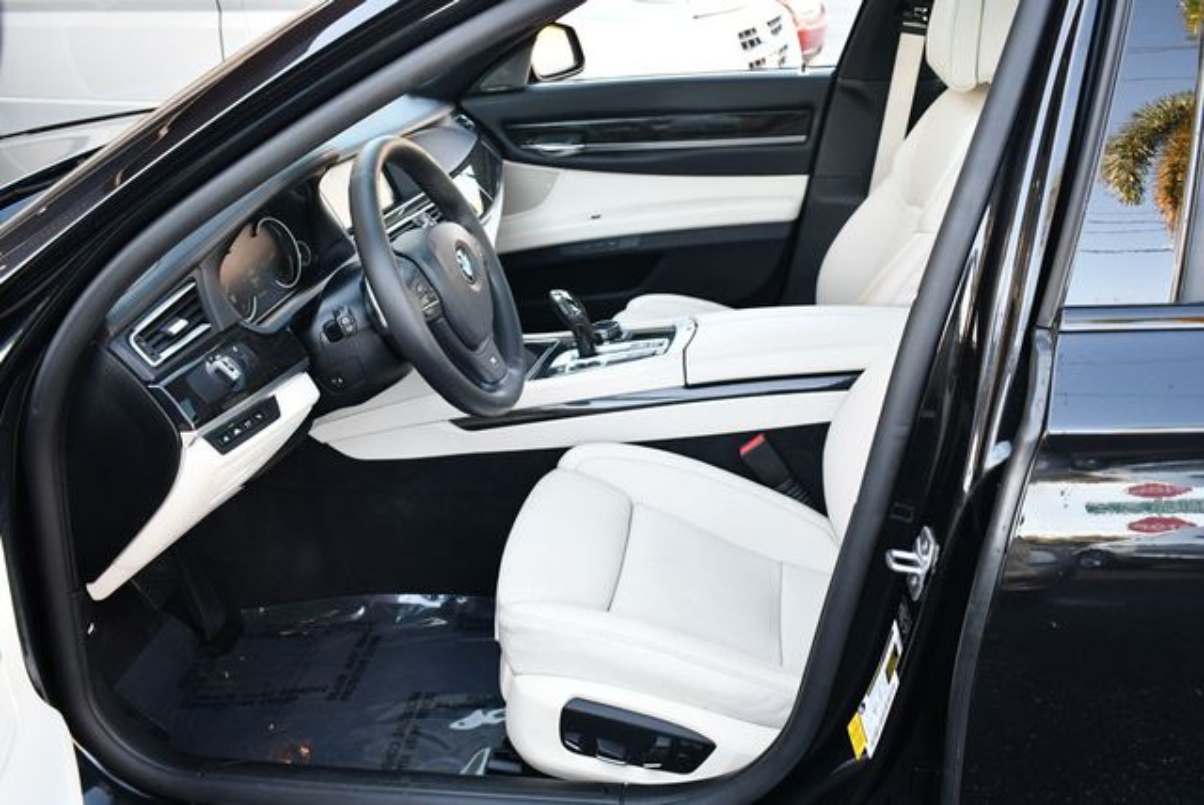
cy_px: 402
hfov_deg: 53.1
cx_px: 602
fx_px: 1205
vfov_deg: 36.9
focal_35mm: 36
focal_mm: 18
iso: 800
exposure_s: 1/200
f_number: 3.5
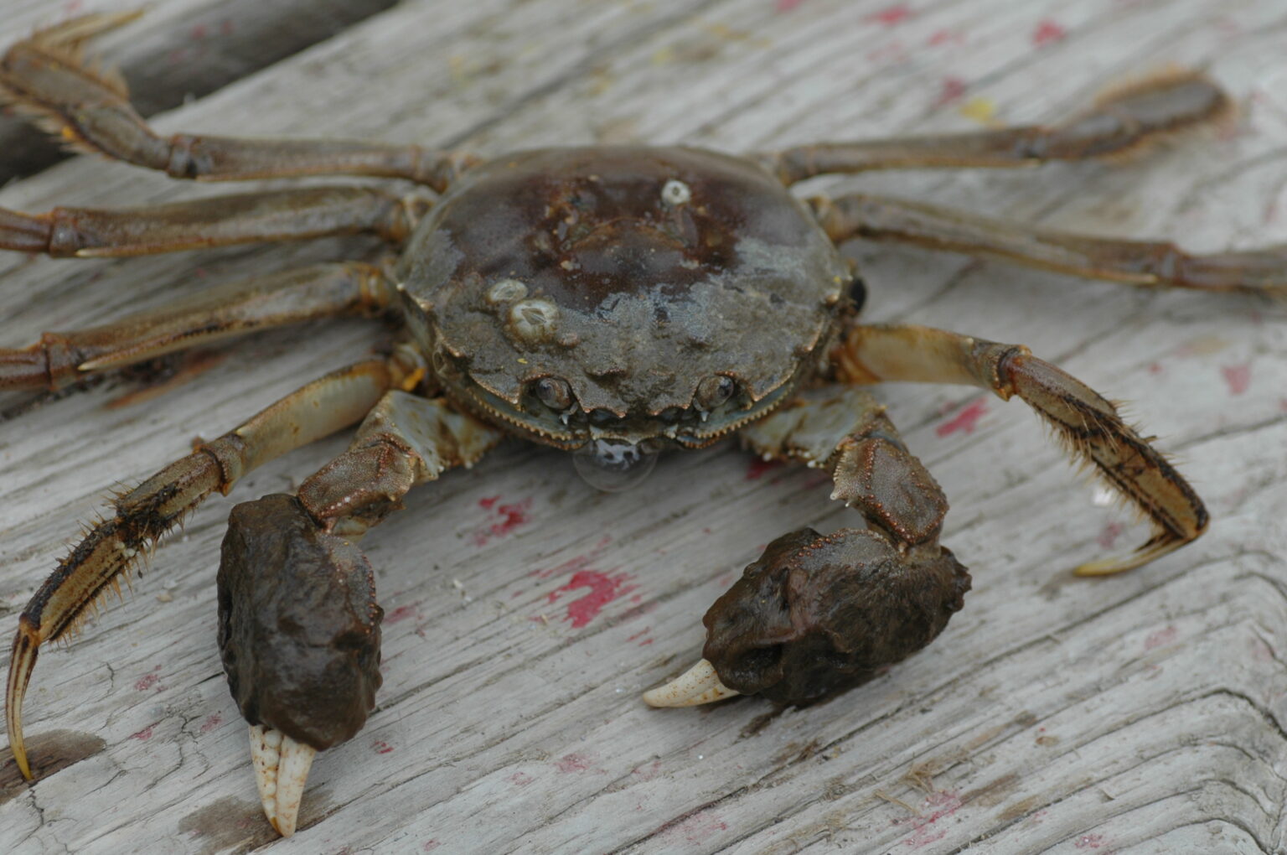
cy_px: 428
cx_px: 644
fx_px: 4820
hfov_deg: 15.2
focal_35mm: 135
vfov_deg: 10.1
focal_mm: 90
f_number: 4.5
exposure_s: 1/320
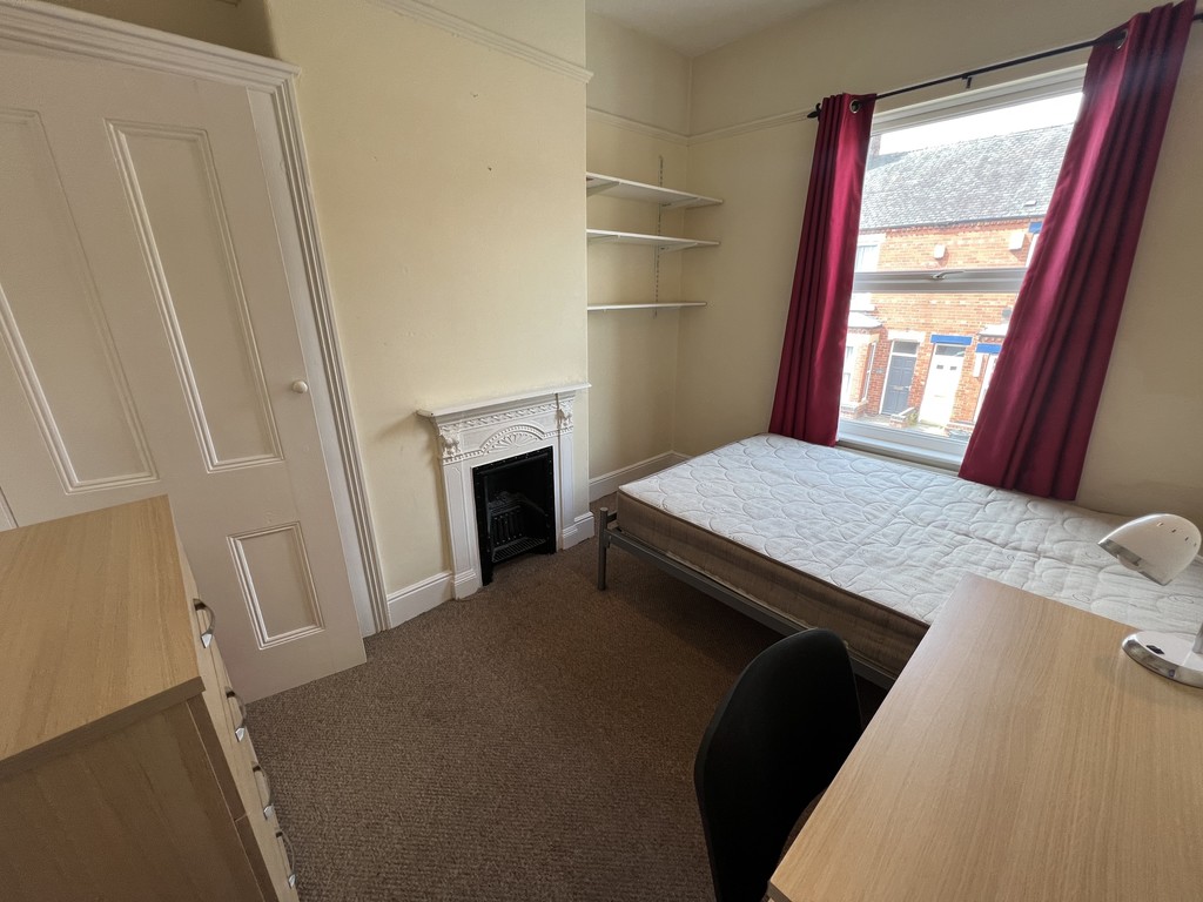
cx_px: 602
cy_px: 451
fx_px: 452
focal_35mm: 13
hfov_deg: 106.2
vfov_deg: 89.9
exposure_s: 1/99
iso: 64
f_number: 1.8
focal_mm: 1.57
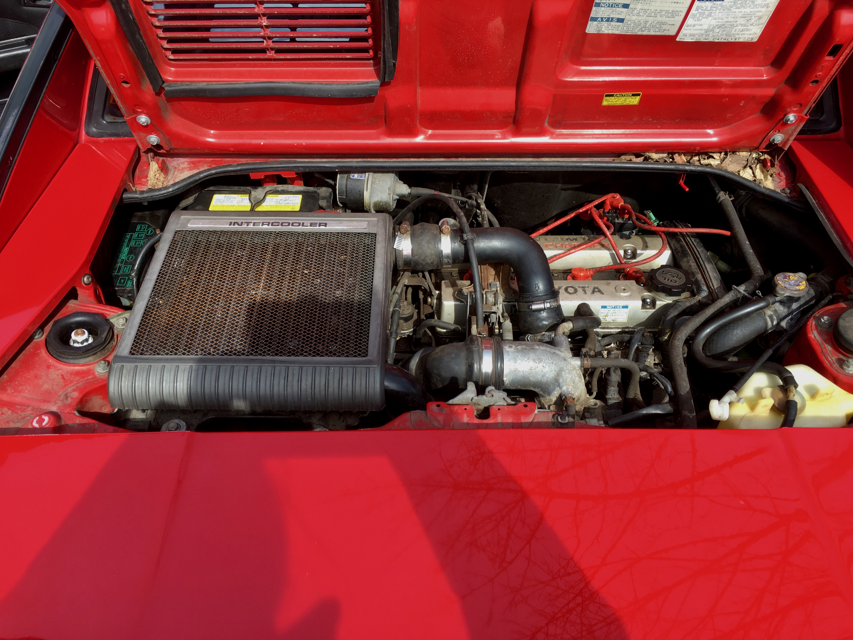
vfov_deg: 48.2
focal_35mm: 29
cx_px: 426
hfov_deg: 61.7
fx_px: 715
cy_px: 320
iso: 25
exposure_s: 1/405
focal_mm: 4.15
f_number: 2.2
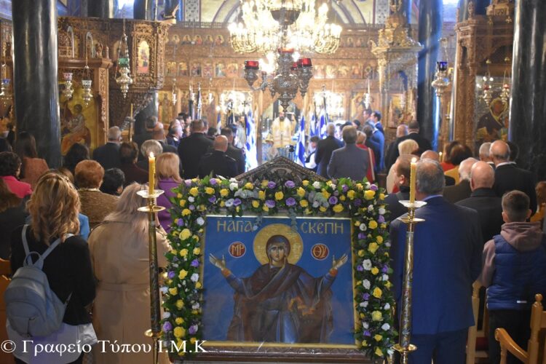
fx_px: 728
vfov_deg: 28.1
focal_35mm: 48
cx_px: 273
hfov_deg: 41.1
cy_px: 182
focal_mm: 32
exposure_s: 1/60
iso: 3600
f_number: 4.5
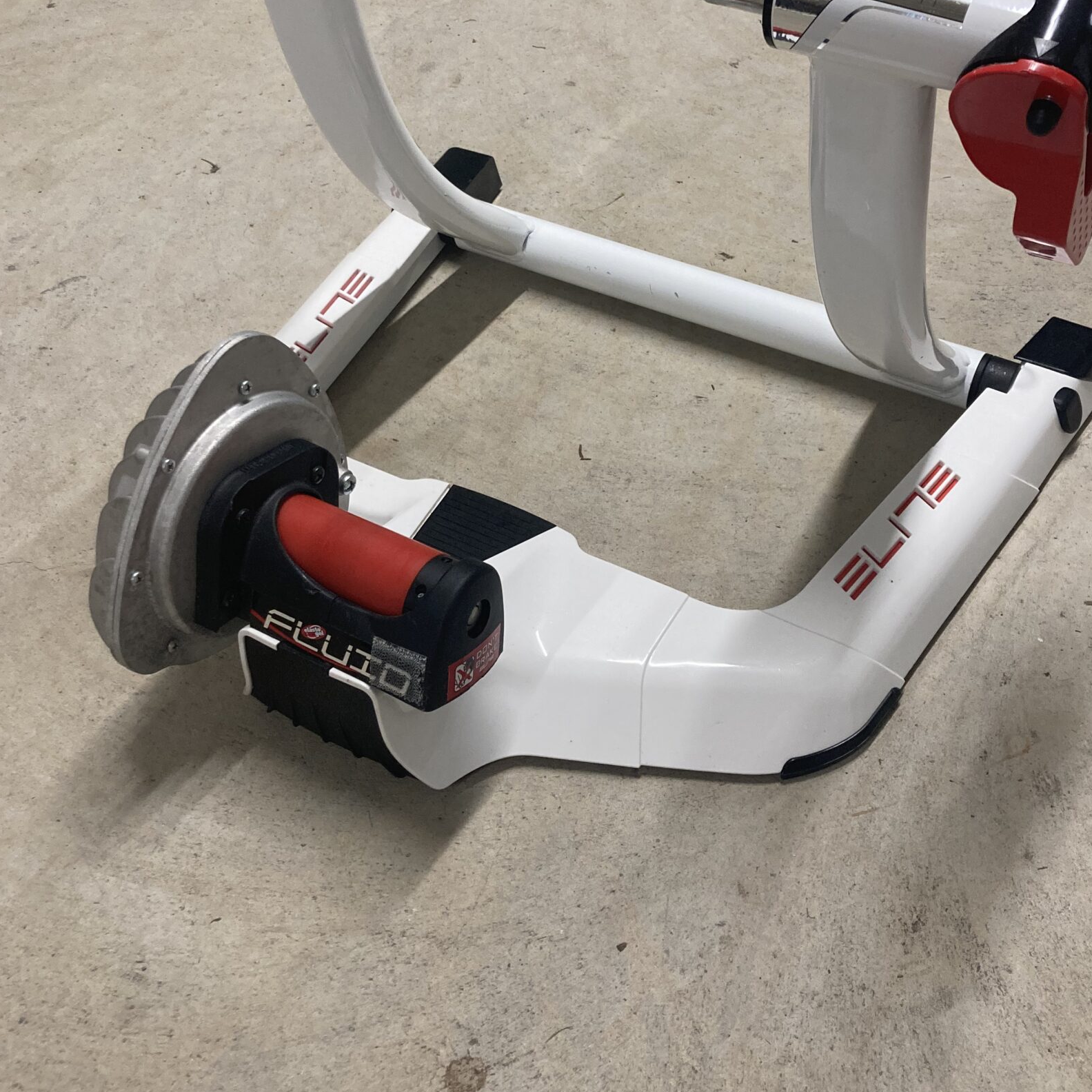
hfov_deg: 41.8
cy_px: 417
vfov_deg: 41.6
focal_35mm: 40
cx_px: 603
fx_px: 1428
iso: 80
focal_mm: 3.99
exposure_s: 1/60
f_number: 1.8
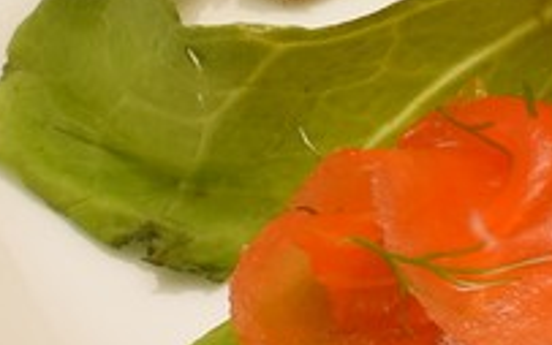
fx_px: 5940
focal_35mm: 395
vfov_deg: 3.3
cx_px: 930
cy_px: -95
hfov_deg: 5.3
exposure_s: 1/60
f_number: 13
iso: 640
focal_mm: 35
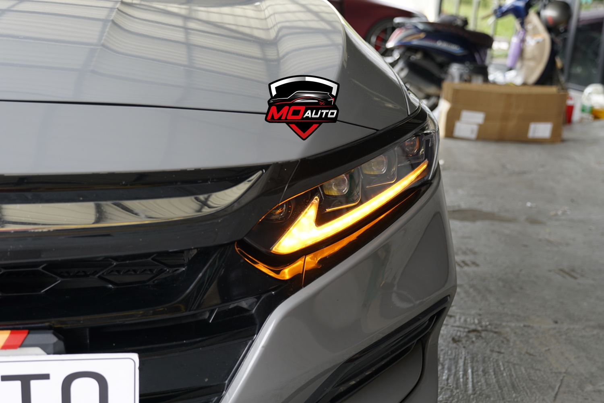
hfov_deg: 47.4
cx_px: 302
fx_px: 688
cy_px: 202
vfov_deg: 32.7
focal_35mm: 41
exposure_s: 1/60
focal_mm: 41
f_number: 4
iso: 125
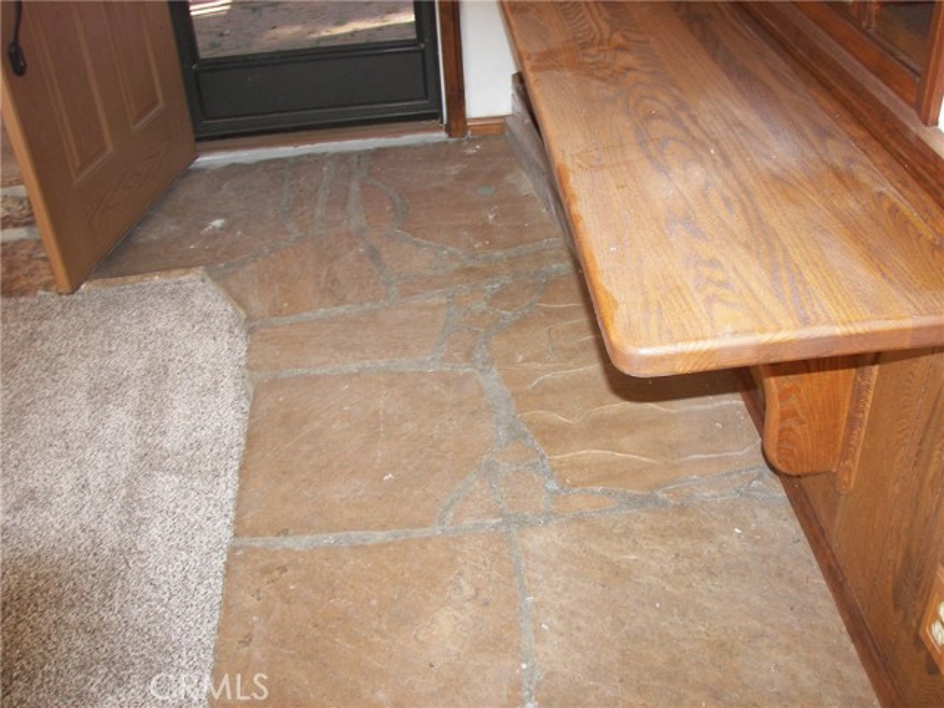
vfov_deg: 39.7
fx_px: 982
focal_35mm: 36
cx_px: 472
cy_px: 354
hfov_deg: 51.4
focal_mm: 6
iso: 100
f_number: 2.8
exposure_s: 1/30
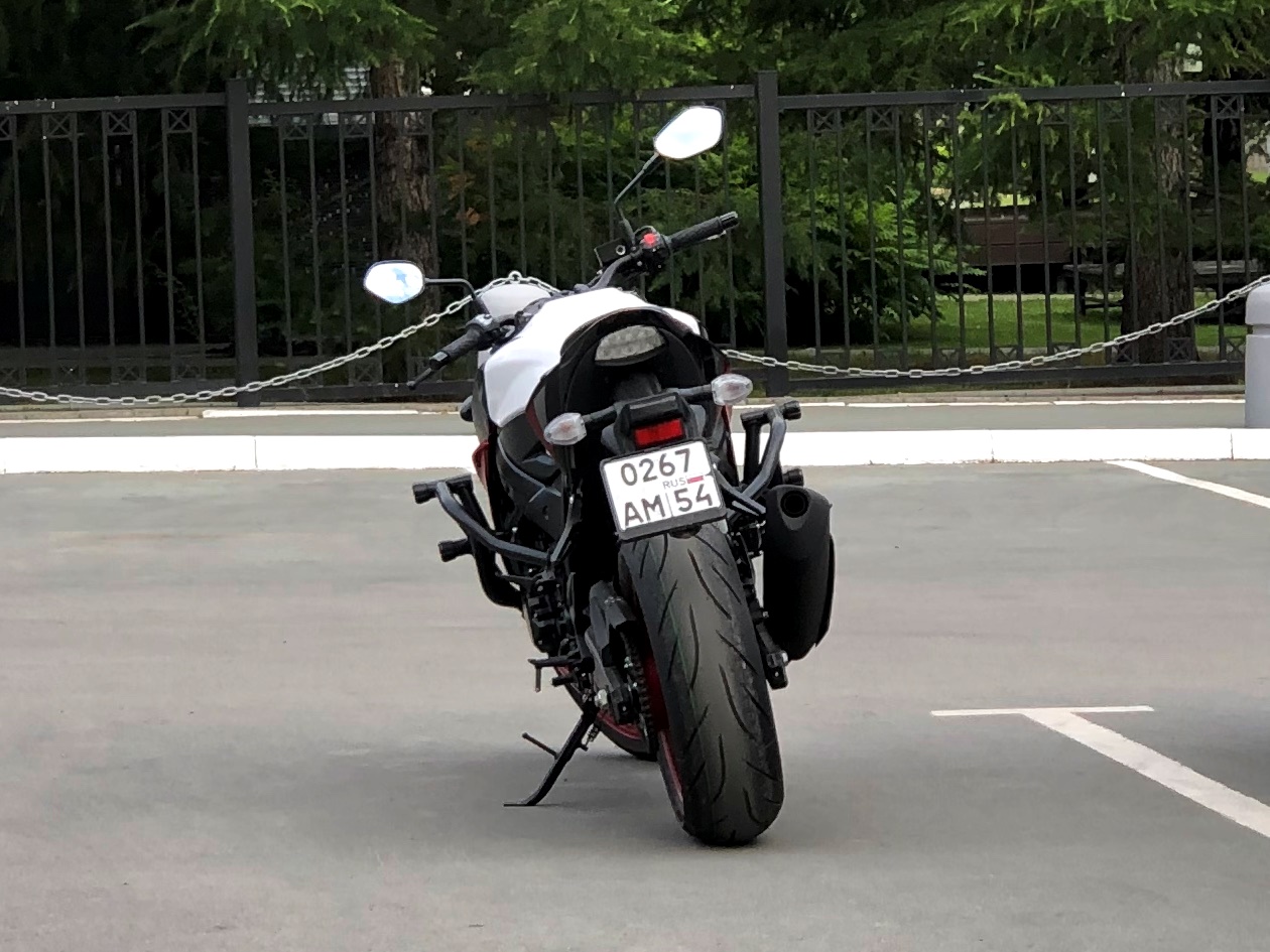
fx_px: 1908
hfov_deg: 36.8
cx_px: 635
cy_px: 476
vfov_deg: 28.0
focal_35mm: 52
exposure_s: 1/120
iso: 16
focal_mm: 6
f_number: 2.4
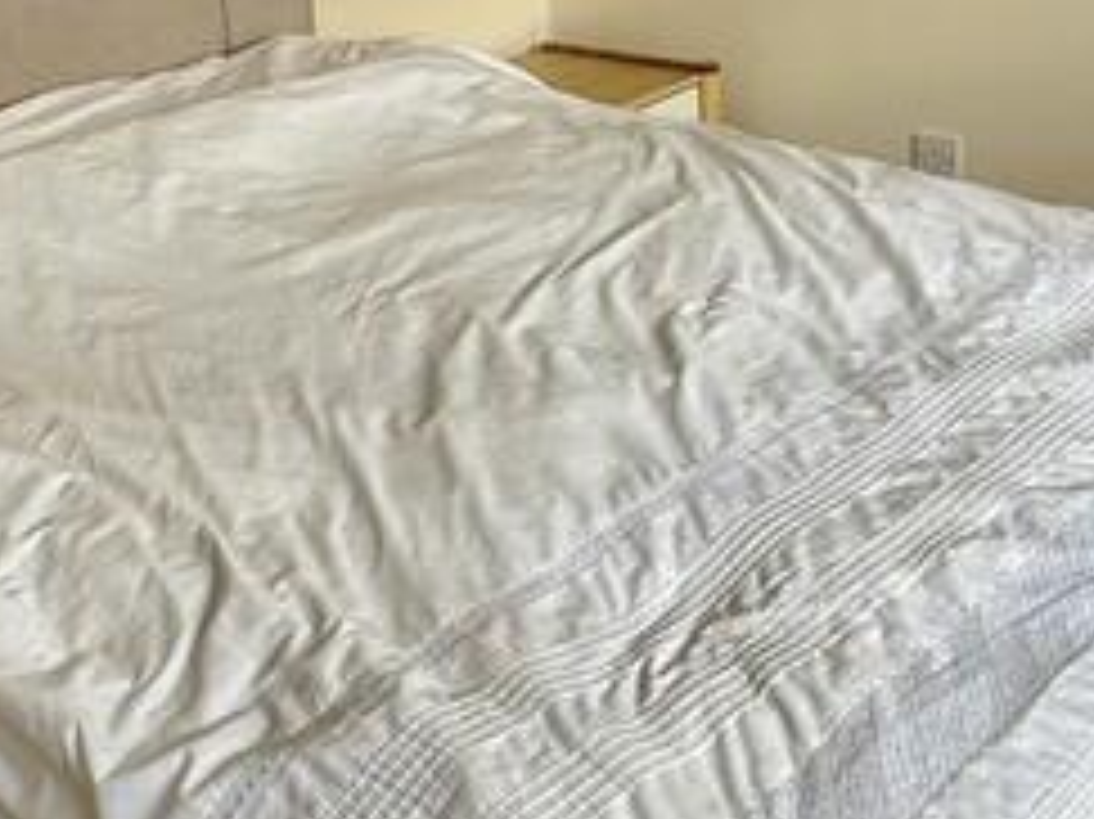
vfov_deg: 24.5
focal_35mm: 59
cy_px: 207
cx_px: 599
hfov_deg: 32.7
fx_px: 1864
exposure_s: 1/102
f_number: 2.2
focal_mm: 2.22
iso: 40
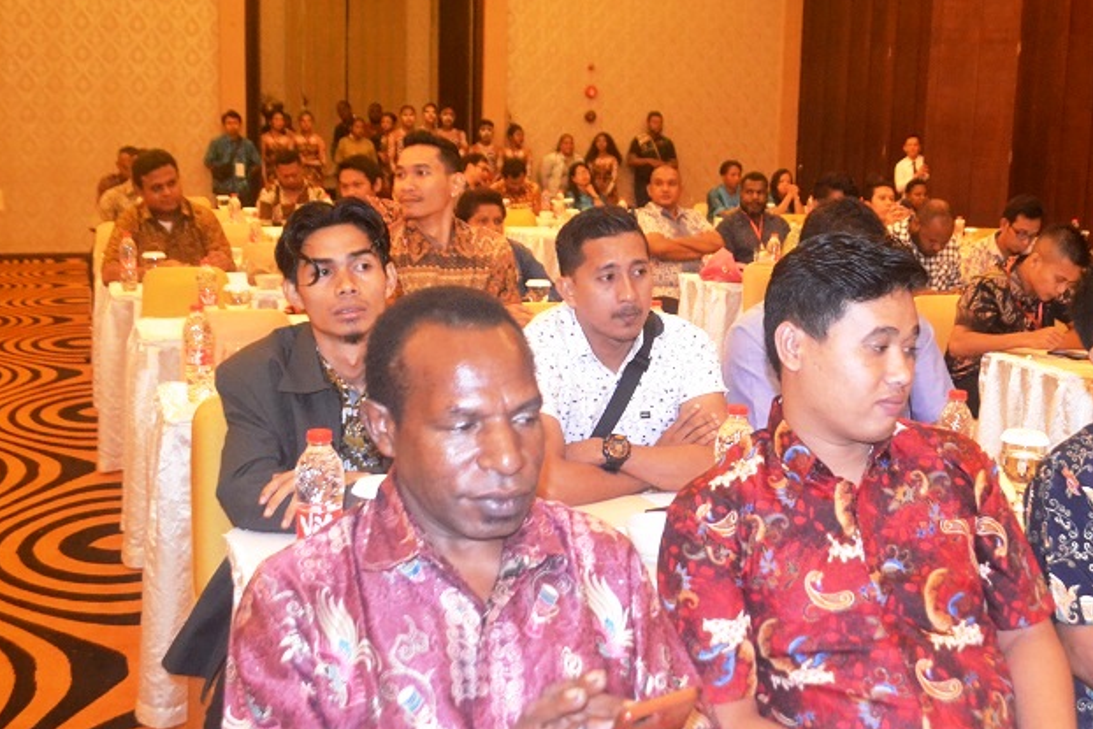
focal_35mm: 40
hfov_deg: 47.4
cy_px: 343
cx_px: 756
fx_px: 1215
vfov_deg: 33.4
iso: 3200
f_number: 3.5
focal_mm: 18
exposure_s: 1/60
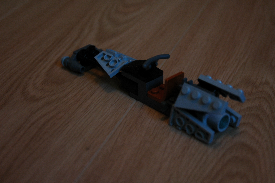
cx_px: 138
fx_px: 630
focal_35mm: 82
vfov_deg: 16.5
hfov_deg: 24.6
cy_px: 92
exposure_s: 1/13
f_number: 5
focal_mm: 55
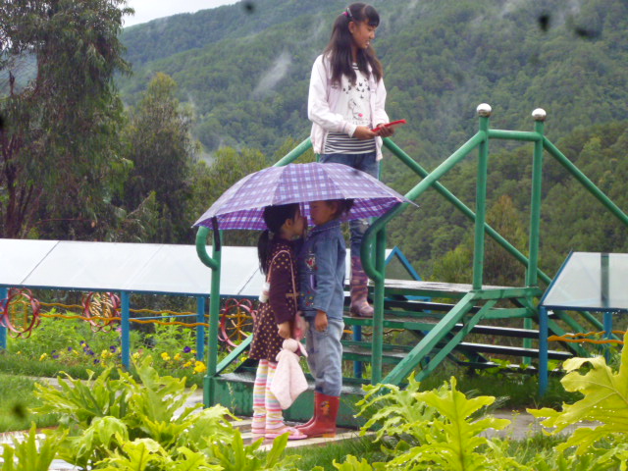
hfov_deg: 17.6
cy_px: 236
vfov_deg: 13.2
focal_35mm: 112
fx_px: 2032
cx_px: 314
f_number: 6.5
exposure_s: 1/100
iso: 400
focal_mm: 20
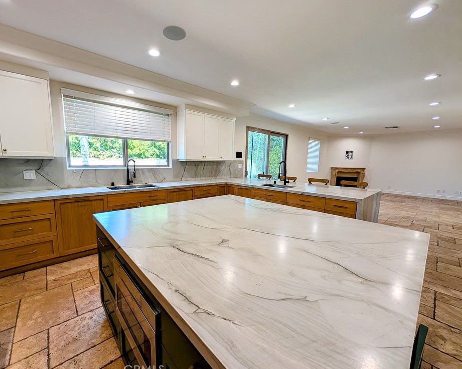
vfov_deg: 92.2
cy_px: 185
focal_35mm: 13
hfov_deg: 104.5
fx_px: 178
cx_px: 207
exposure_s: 1/135
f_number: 1.7
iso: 53
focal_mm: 2.02
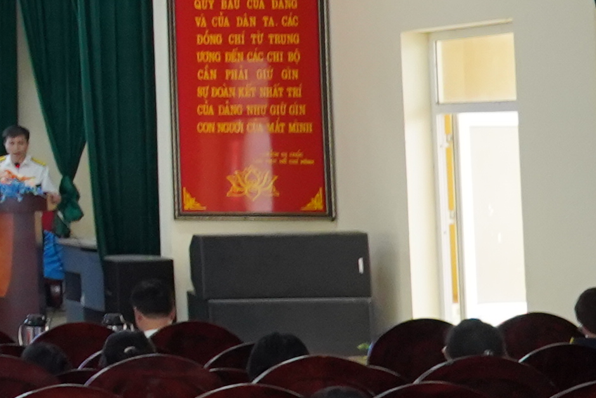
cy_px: -37
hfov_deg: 15.0
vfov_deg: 11.9
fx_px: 1871
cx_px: -570
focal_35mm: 113
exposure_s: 1/100
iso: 2000
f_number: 6.3
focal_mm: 18
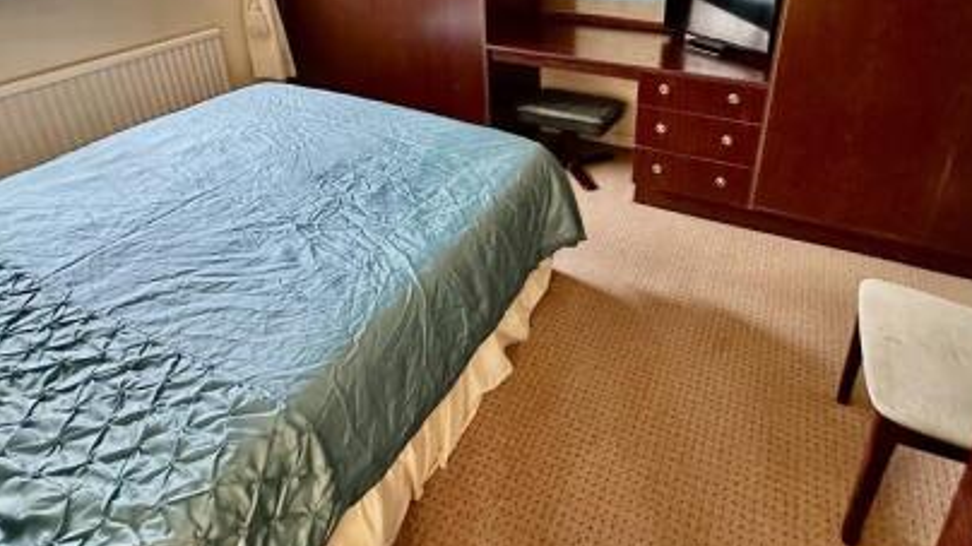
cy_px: 102
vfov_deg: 48.3
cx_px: 545
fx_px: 567
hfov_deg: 80.9
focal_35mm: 22
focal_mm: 2.22
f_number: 2.2
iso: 800
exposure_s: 1/50
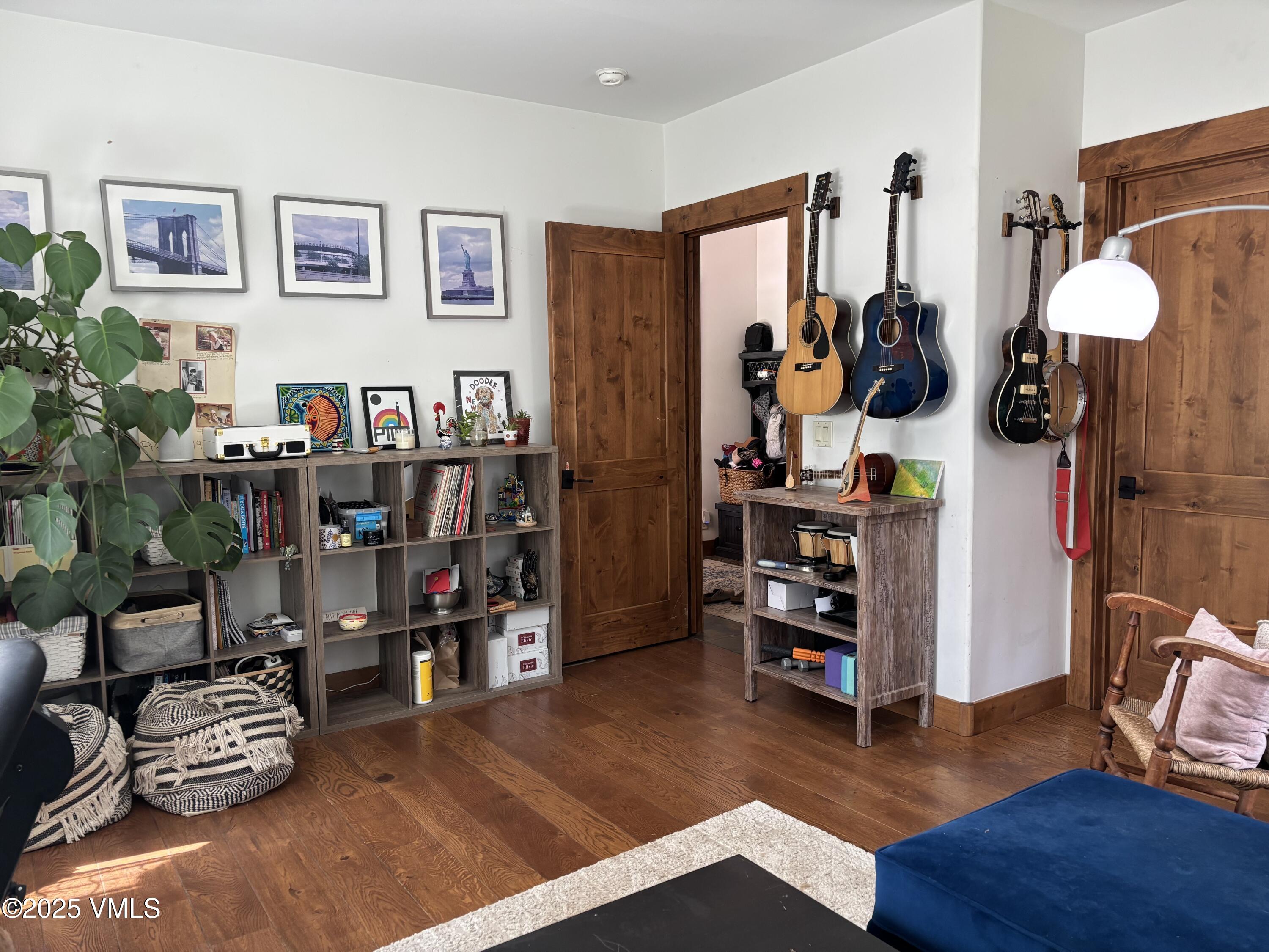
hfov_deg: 67.3
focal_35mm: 26
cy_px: 476
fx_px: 953
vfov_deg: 53.1
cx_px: 634
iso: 125
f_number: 1.6
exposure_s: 1/75
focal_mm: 5.96
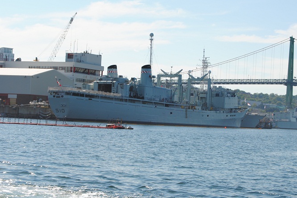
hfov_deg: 20.5
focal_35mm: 100
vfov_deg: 13.8
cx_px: 164
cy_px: 82
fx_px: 822
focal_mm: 55
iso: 100
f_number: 9
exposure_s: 1/320
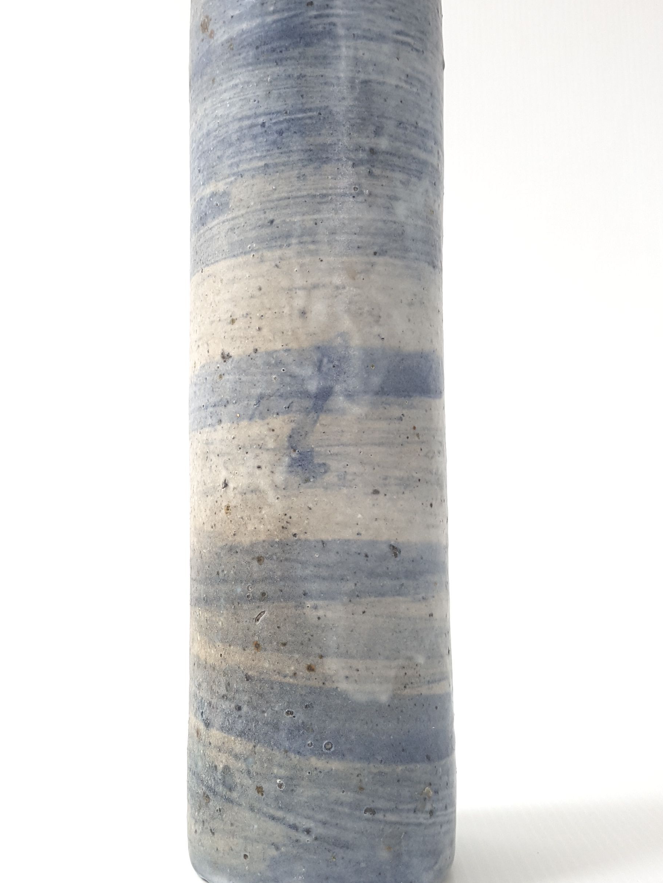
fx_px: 791
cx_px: 311
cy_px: 425
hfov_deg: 45.4
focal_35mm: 31
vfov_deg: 58.3
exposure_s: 1/60
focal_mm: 4.2
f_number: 1.7
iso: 64
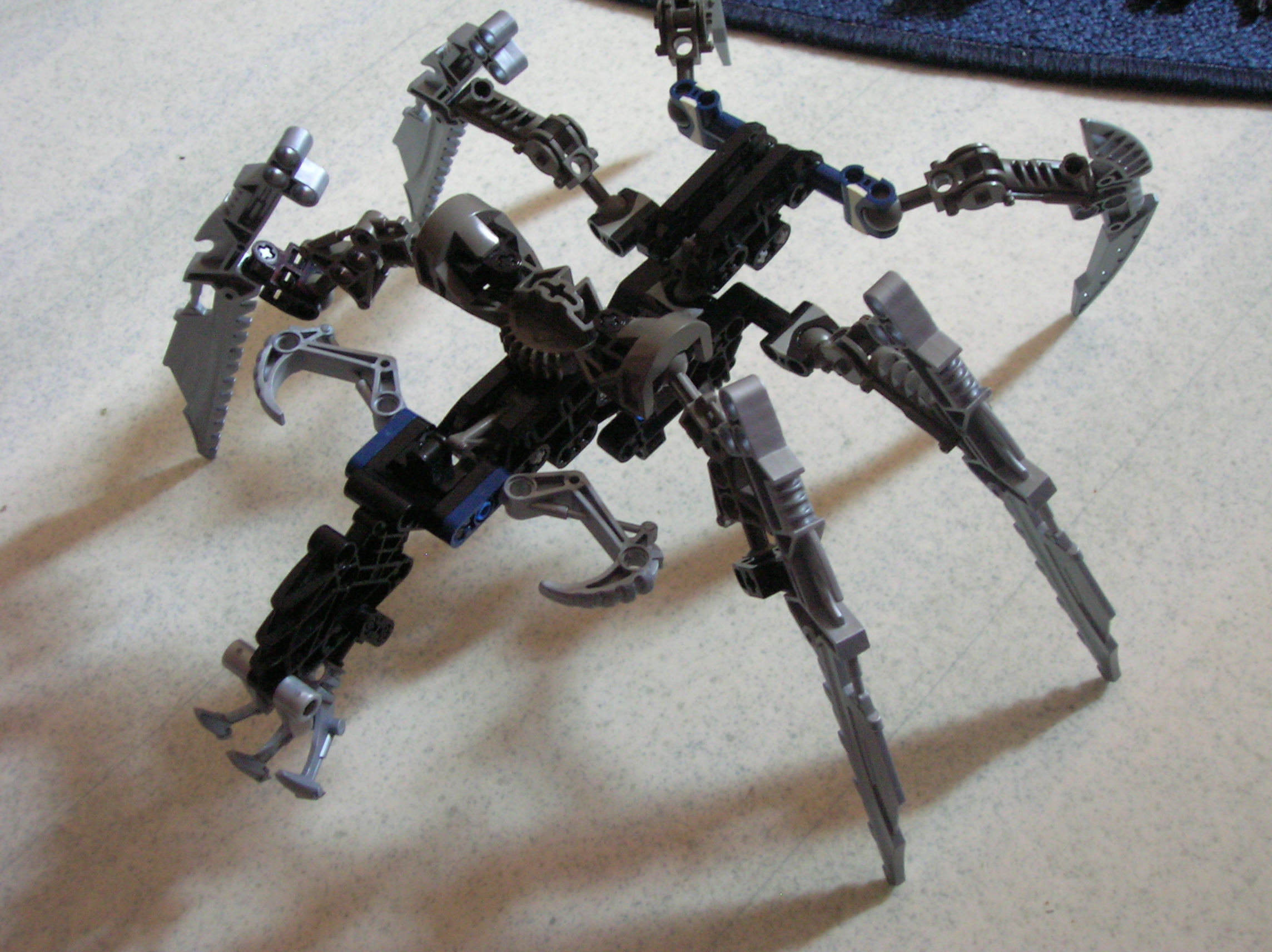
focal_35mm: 46
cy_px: 476
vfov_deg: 31.5
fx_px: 1689
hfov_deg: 41.3
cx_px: 636
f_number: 3.2
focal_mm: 7.7
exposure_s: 1/3.9
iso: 192
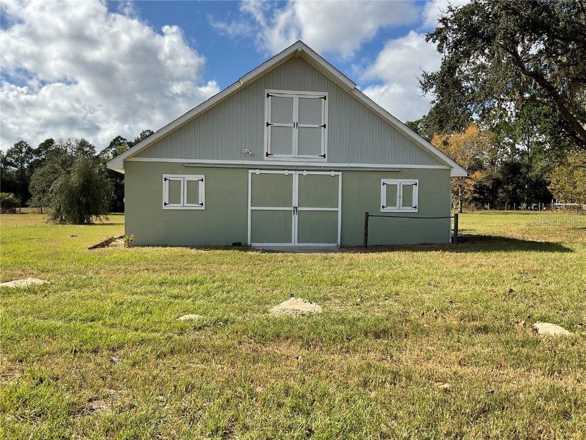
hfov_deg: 61.7
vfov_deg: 48.2
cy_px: 220
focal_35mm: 29
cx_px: 293
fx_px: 491
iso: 16
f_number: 1.8
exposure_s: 1/1912
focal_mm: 3
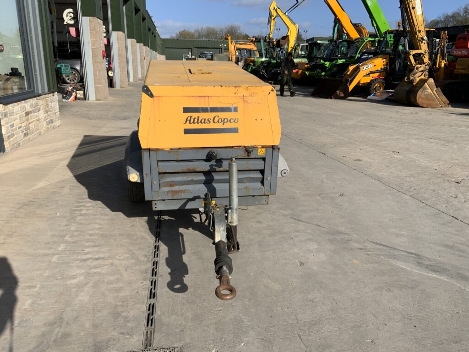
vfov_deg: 48.2
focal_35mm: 29
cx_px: 234
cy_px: 176
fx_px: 393
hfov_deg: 61.7
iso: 16
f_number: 1.8
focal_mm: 3
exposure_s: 1/2320
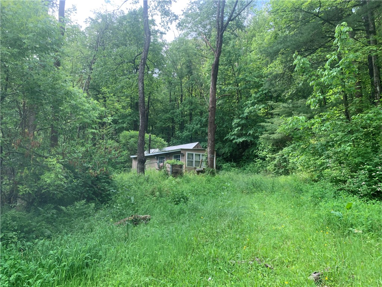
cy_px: 144
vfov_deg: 53.1
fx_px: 287
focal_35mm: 26
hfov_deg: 67.3
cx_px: 191
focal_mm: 4.25
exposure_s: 1/205
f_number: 1.8
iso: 25
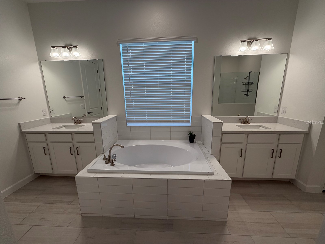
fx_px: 131
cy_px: 122
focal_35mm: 14
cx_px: 162
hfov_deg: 102.1
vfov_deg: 85.7
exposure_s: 1/120
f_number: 2.2
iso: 100
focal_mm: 2.22
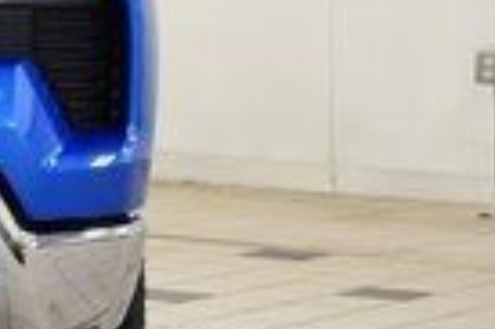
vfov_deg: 5.4
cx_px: -488
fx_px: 3475
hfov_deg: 7.8
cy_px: -31
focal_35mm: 253
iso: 1600
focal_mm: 36
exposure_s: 1/60
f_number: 5.6
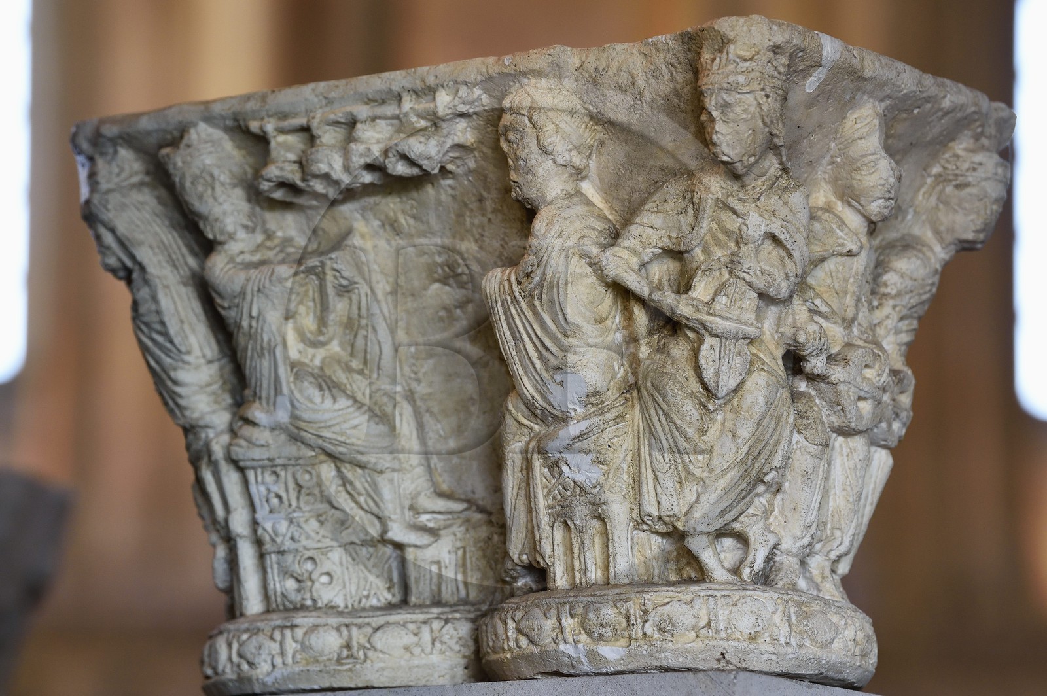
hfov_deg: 12.8
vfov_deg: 8.6
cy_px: 348
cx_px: 524
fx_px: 4649
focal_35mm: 160
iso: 1600
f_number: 5.6
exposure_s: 1/125
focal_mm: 160
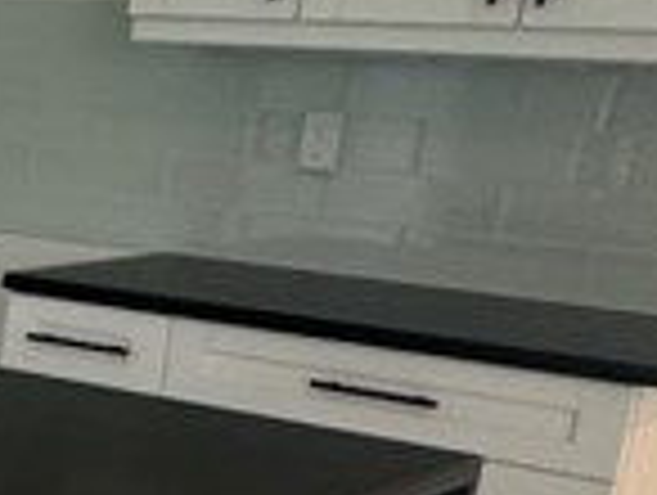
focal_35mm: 98
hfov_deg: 15.1
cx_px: -752
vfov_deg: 14.9
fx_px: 1863
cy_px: 472
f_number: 2.2
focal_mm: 2.22
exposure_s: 1/60
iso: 400
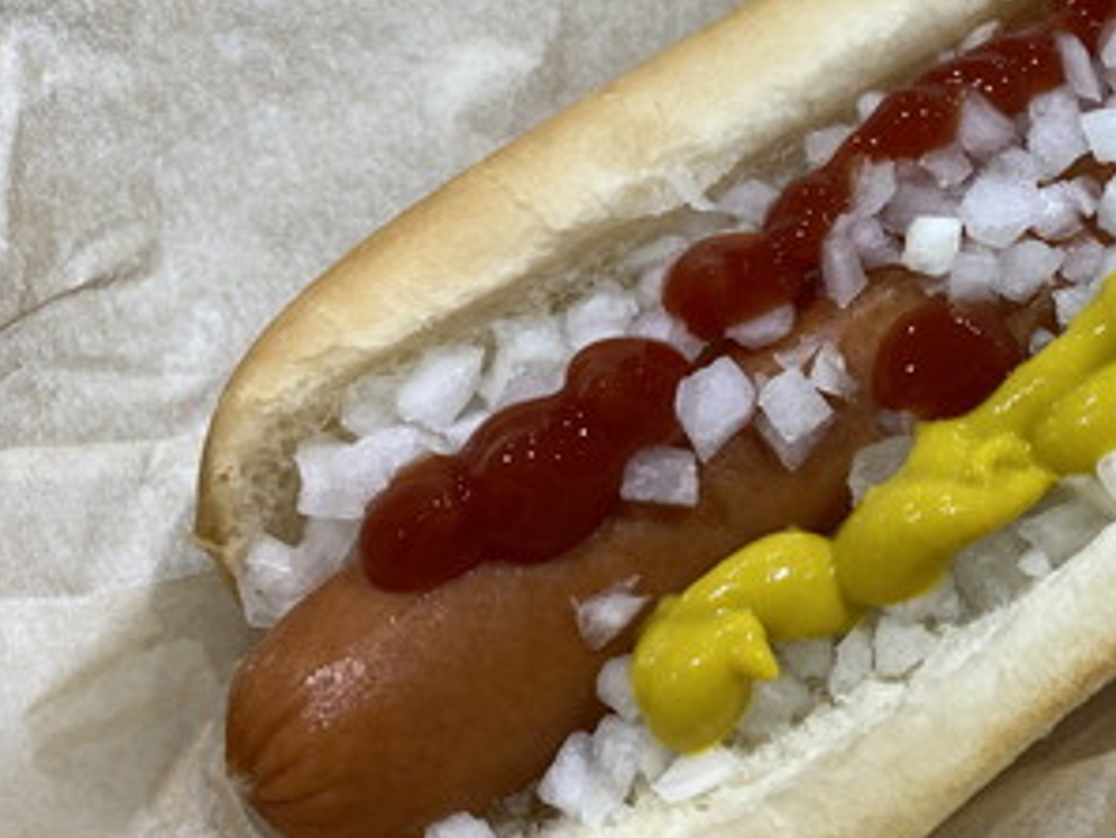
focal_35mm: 56
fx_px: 1806
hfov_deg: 32.1
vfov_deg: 25.9
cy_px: 252
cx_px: 1075
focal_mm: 4.25
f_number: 1.8
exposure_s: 1/100
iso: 50
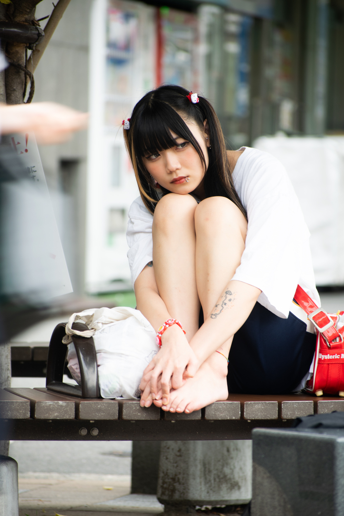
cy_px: 258
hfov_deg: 4.7
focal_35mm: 292
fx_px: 4192
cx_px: 172
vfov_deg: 7.0
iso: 100
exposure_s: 1/25
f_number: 5.3
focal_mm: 195
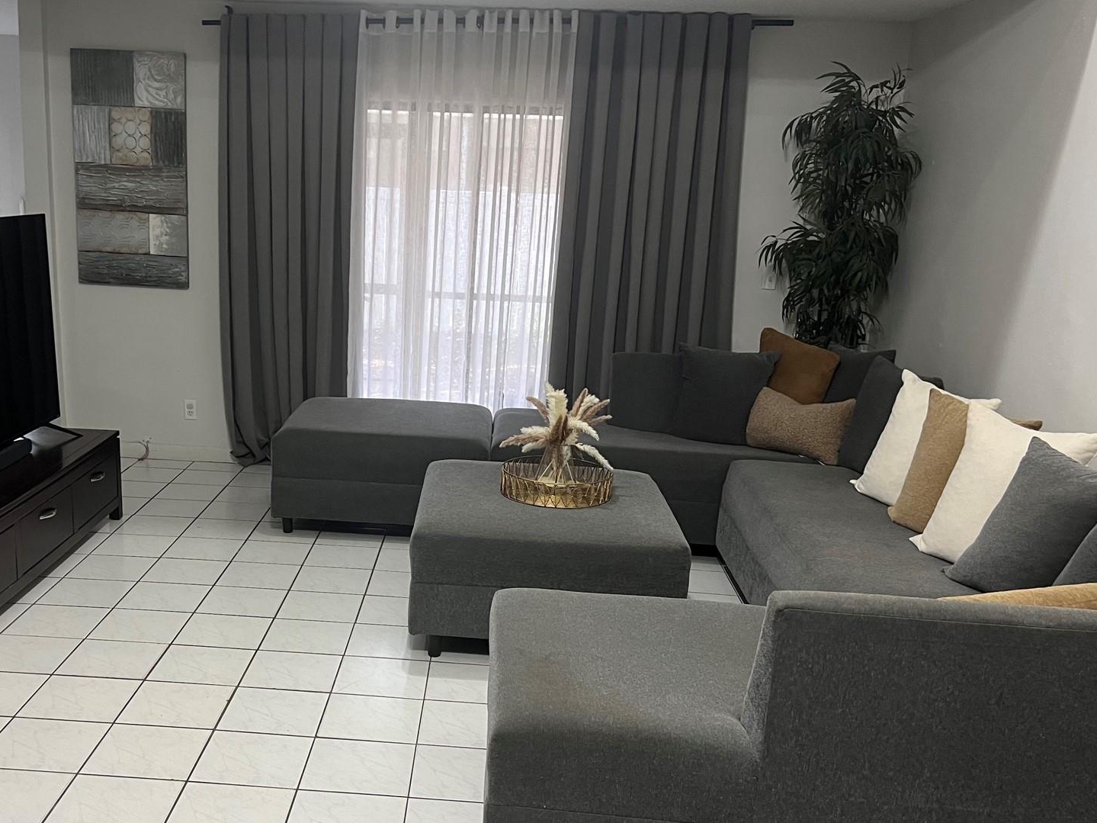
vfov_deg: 38.5
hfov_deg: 49.7
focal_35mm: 37
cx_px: 412
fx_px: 1172
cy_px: 495
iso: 125
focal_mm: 5.7
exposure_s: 1/60
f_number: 1.5
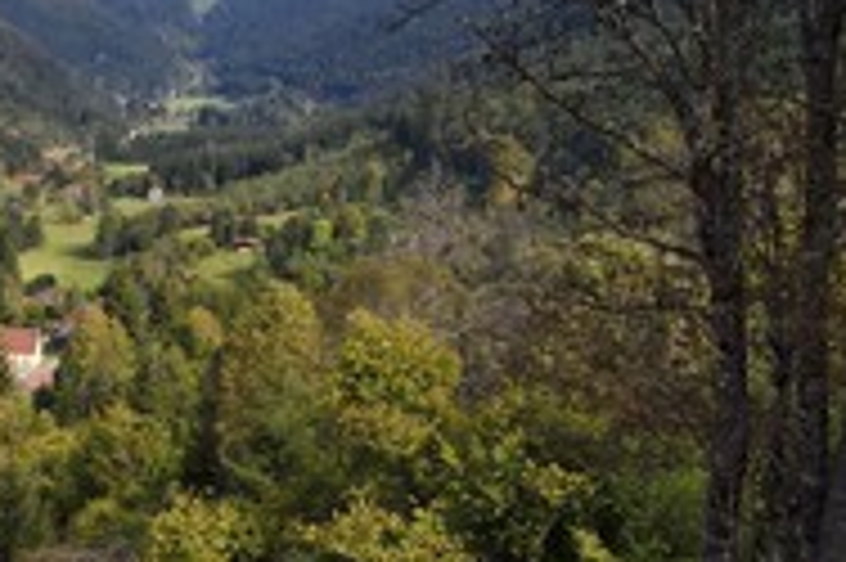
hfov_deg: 25.1
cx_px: -43
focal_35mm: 76
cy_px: 184
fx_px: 1784
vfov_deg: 17.9
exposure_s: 1/320
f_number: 10
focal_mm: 34
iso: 200
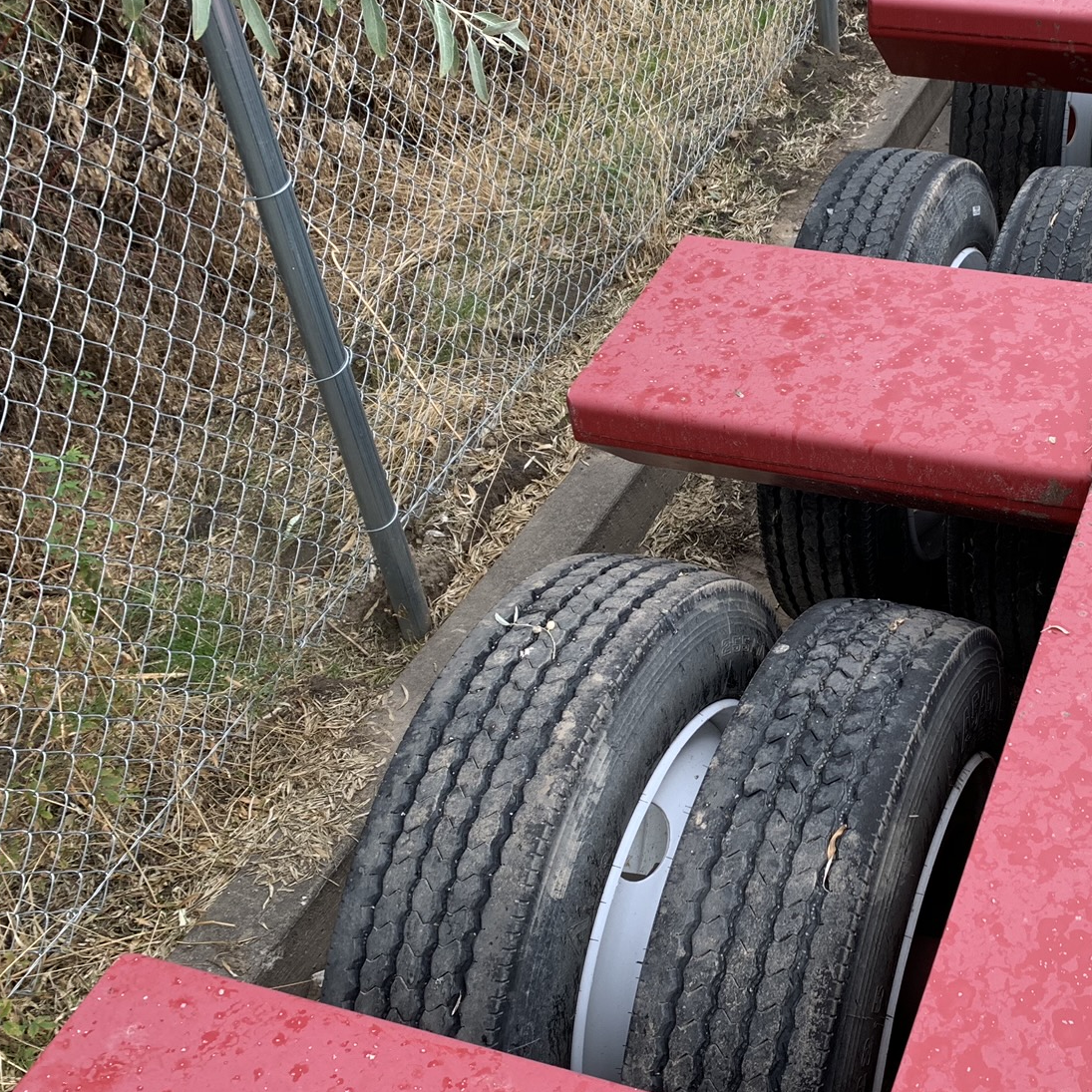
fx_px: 1535
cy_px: 536
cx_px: 916
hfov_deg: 37.4
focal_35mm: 43
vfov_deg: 39.2
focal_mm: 4.25
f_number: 1.8
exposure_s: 1/128
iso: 25
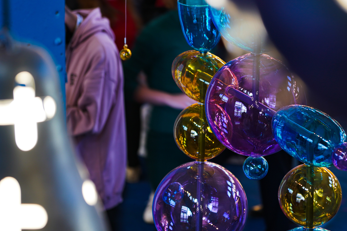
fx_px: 1831
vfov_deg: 7.2
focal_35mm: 190
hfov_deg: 10.8
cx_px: 244
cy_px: 119
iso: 200
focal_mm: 134
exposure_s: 1/15
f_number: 4
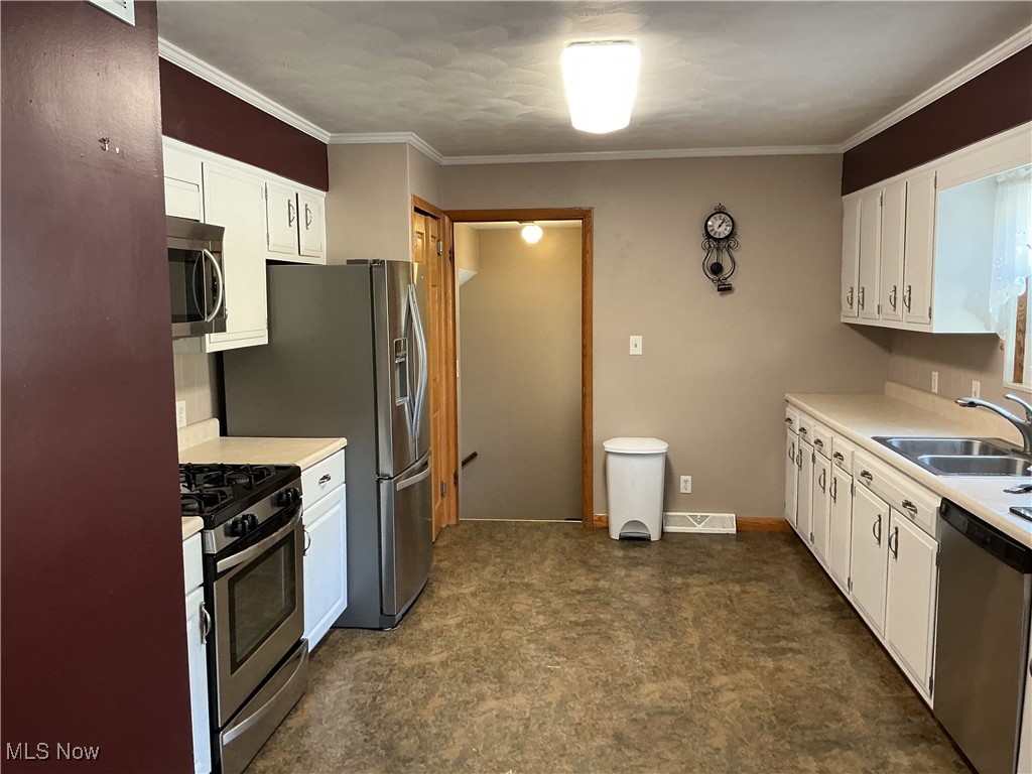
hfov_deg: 61.7
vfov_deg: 48.2
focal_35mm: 29
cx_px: 516
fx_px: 865
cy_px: 387
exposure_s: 1/60
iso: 125
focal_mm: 3
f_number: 1.8
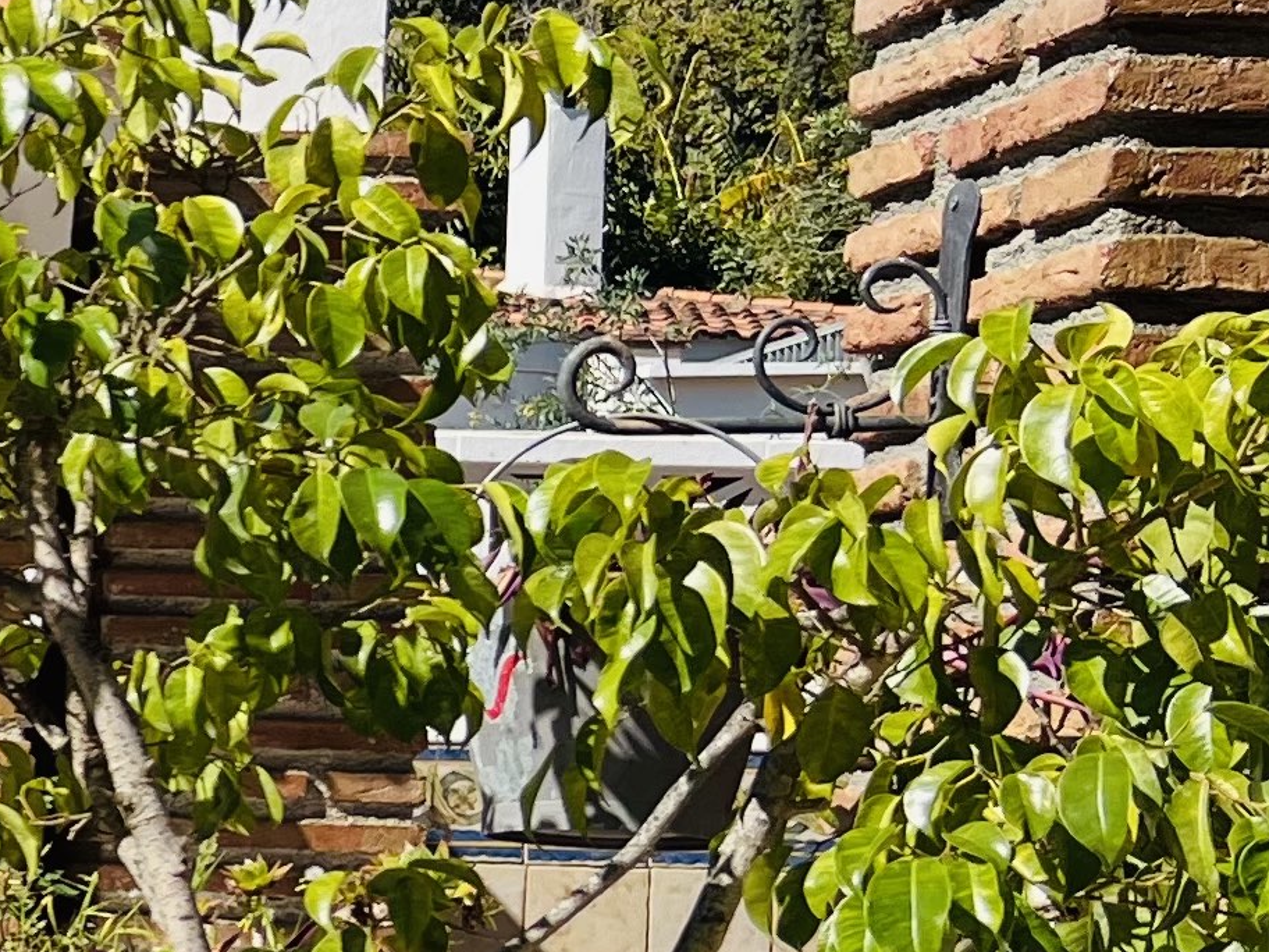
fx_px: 4216
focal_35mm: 115
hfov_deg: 13.8
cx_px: -1461
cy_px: 863
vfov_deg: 12.8
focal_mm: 5.7
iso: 50
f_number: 1.5
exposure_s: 1/3704
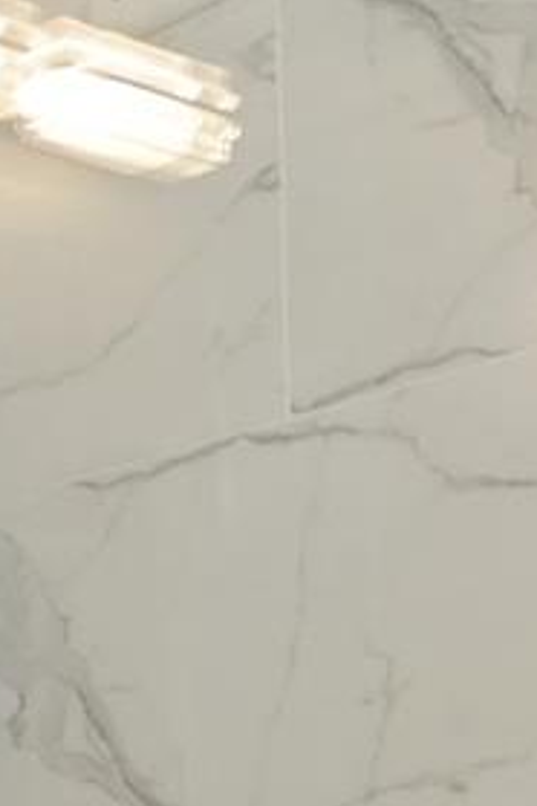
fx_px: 2461
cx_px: -860
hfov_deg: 10.3
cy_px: 1063
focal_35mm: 110
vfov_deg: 17.4
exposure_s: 1/125
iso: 1600
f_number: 5.6
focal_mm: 15
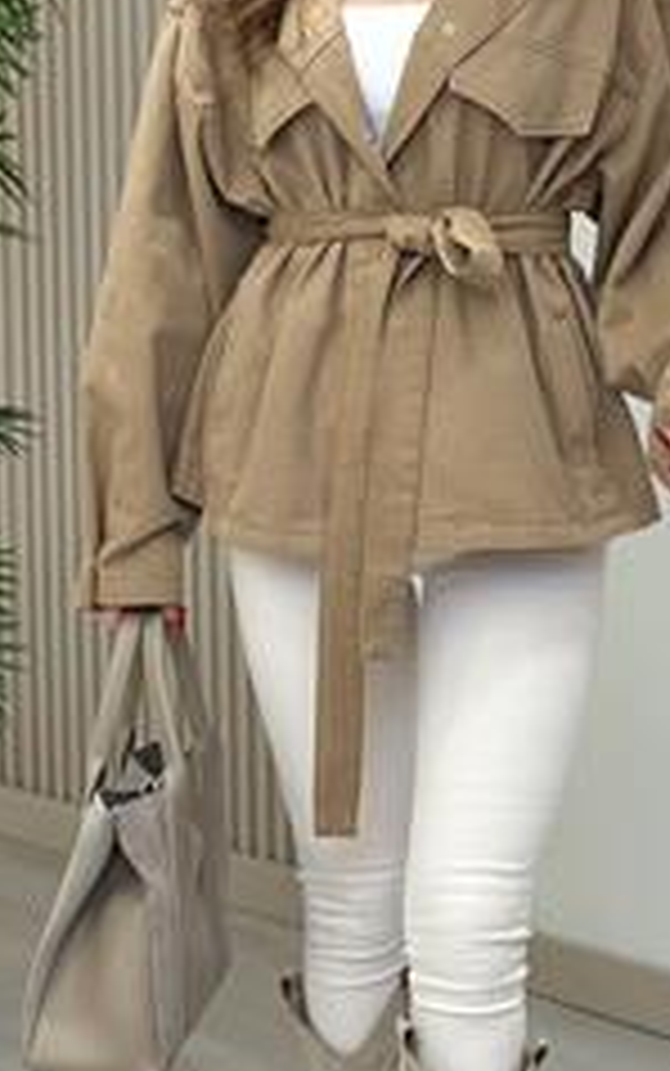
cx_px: 454
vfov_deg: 18.3
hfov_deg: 11.5
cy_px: 439
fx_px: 3327
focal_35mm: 114
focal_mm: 6.86
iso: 80
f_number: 1.78
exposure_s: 1/233
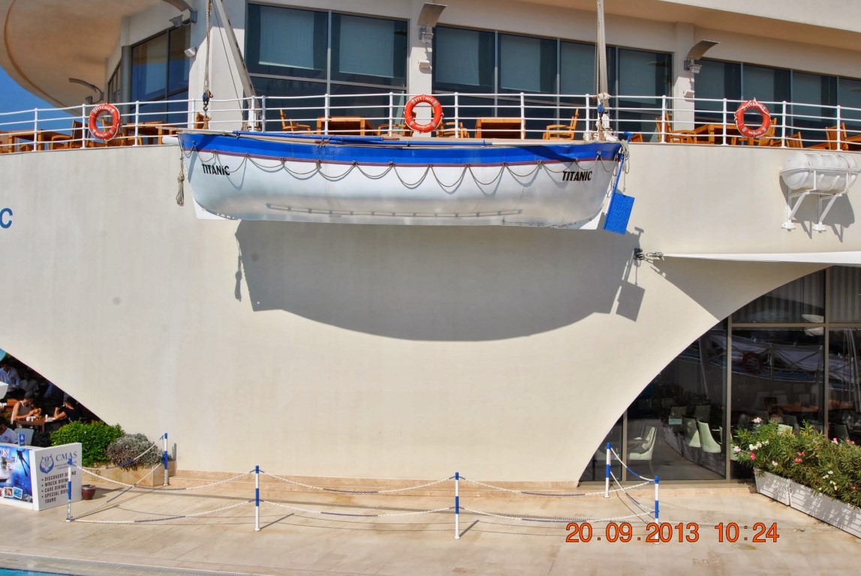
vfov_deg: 37.0
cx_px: 430
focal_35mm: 36
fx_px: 862
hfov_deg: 53.1
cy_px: 288
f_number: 10
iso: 100
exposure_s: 1/400
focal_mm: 24
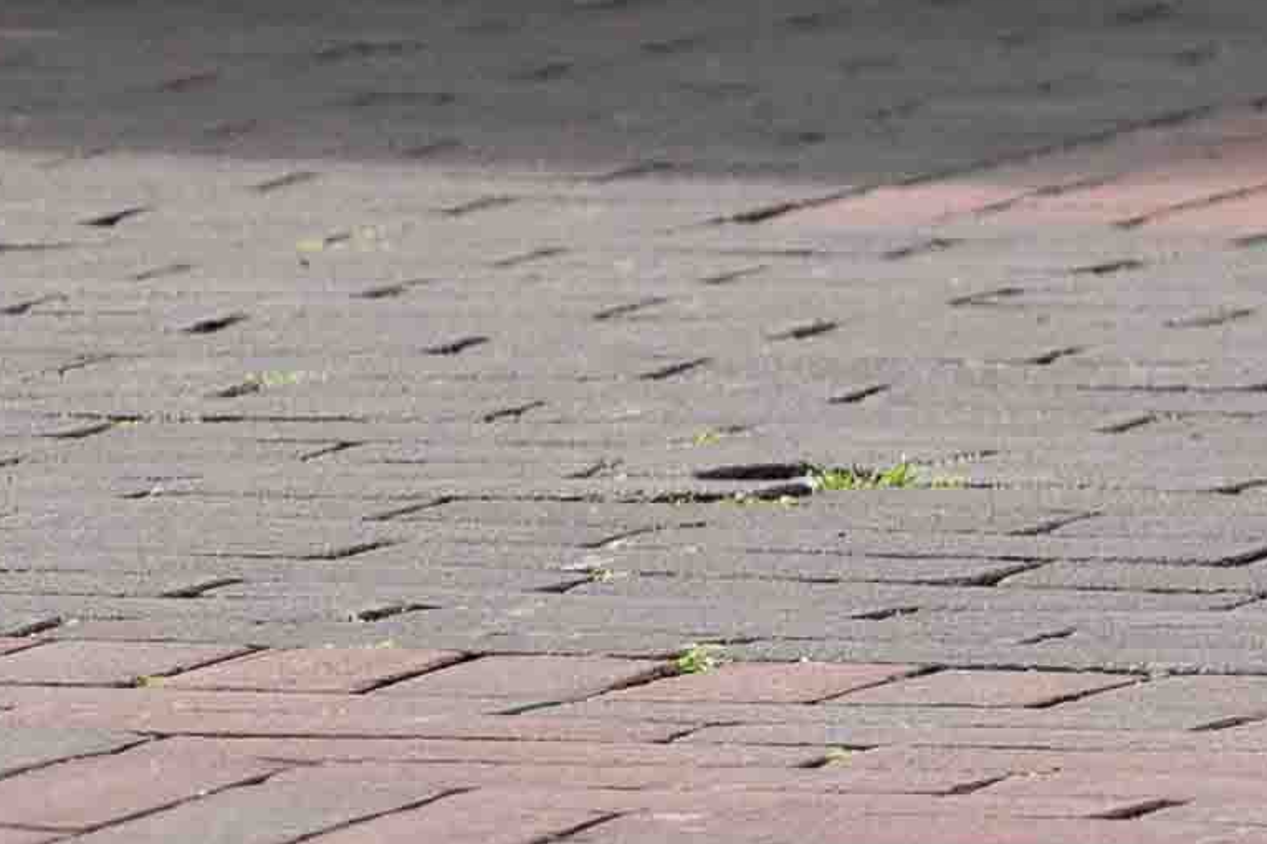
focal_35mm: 852
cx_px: -146
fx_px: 29971
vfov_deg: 1.6
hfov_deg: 2.4
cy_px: -2144
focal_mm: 110
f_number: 4
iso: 500
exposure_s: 1/2000
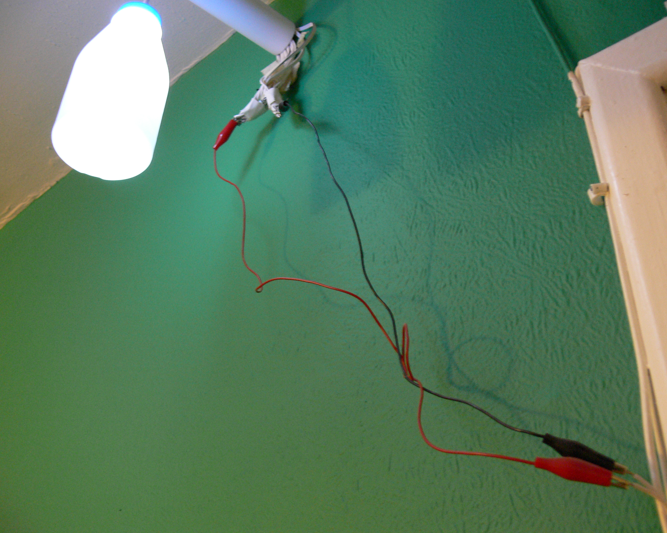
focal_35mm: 37
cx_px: 350
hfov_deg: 49.1
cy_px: 264
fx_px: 730
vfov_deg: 40.1
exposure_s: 1/4
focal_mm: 7.4
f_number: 2.8
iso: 200
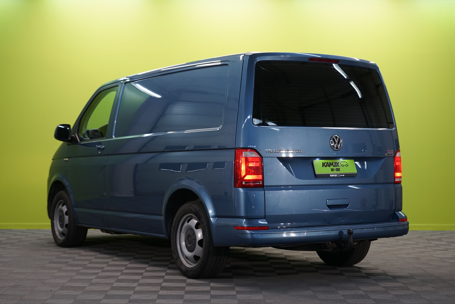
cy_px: 152
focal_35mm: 63
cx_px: 228
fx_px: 796
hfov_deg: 31.9
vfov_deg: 21.6
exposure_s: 1/40
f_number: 5.6
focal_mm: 63
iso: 500
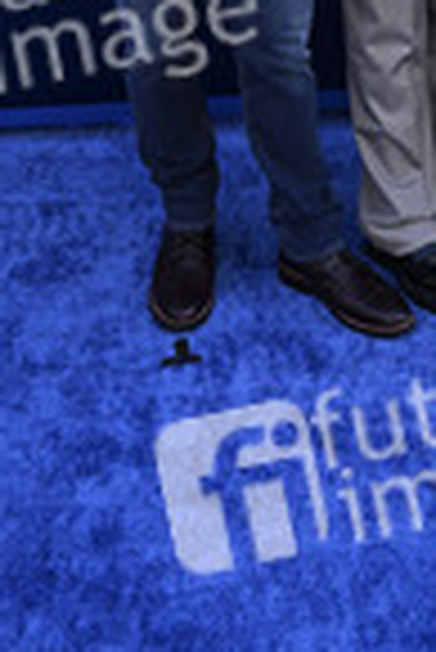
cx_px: 517
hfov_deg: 19.5
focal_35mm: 66
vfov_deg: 25.9
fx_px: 1196
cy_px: -207
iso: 320
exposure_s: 1/200
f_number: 5.6
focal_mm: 24
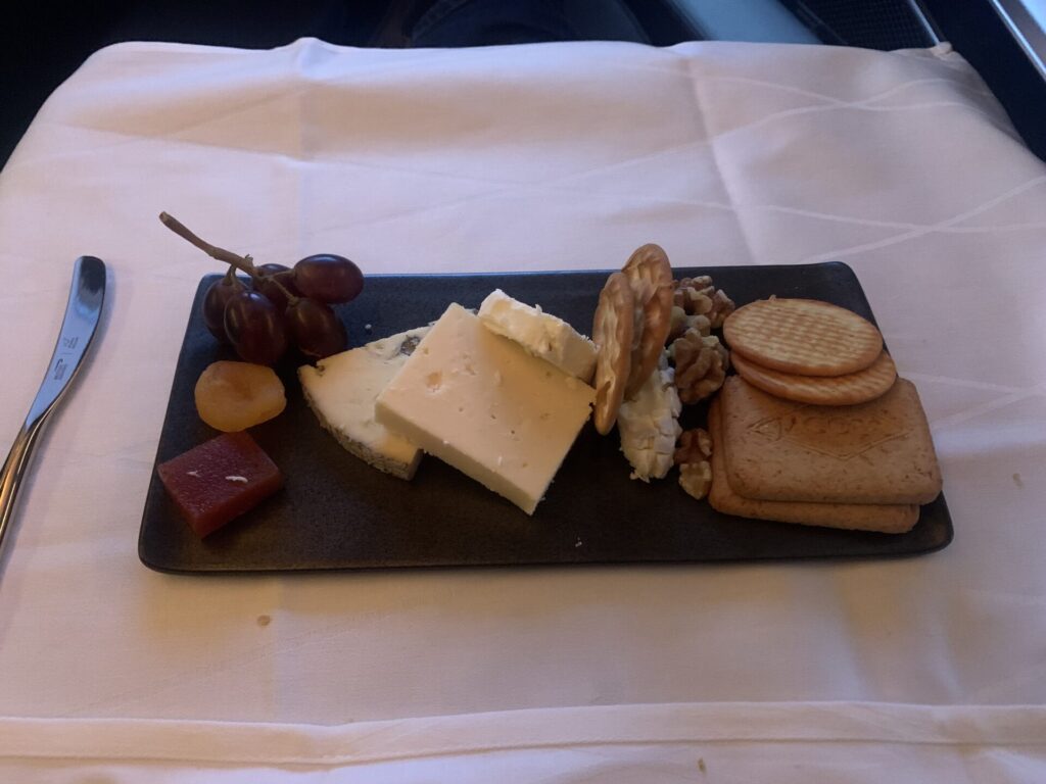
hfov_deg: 67.3
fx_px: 786
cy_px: 392
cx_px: 523
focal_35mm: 26
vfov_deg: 53.1
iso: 640
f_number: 1.8
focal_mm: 4.25
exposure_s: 1/25
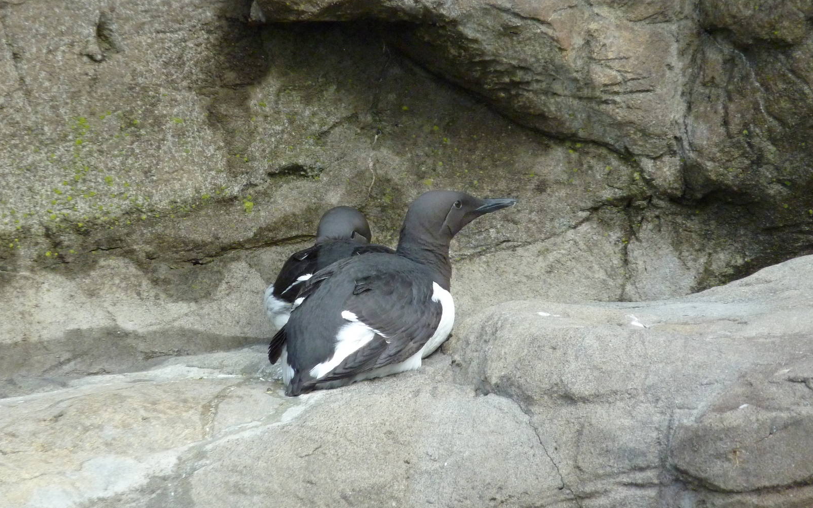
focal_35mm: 319
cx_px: 406
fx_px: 7068
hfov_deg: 6.6
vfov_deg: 4.1
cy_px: 230
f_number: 4.9
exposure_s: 1/320
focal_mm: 49.2
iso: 400
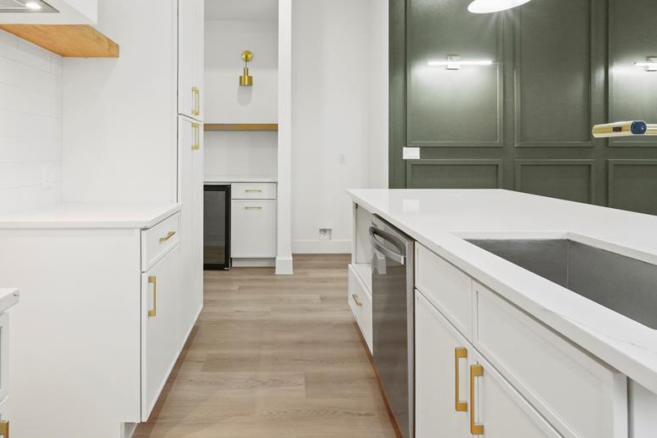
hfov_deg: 79.1
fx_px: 395
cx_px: 285
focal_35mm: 22
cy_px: 157
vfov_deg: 57.1
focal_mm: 11
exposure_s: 1/15
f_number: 8
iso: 2500
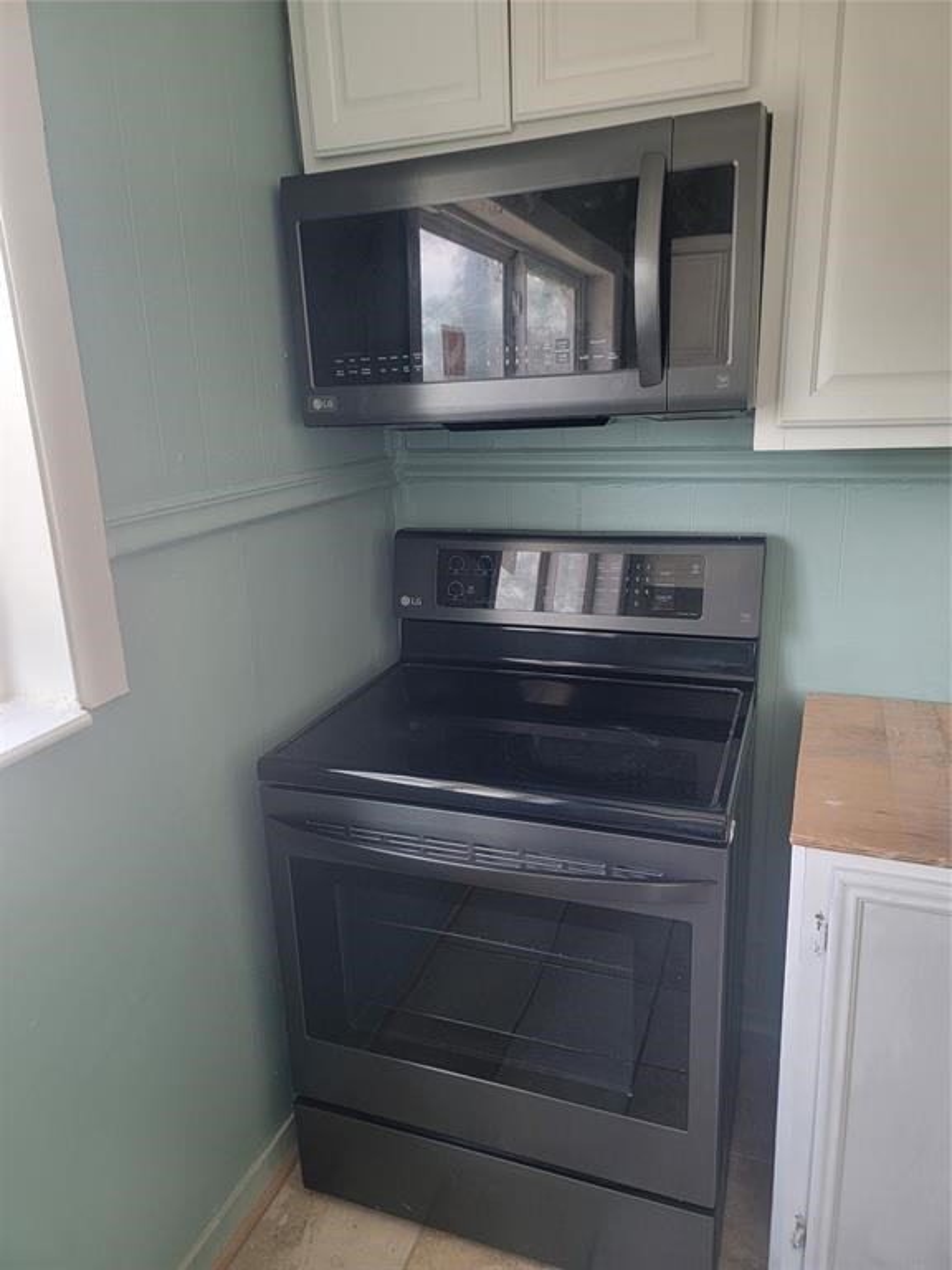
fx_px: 880
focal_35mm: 24
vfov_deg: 71.6
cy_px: 635
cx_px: 476
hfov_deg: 56.8
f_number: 1.8
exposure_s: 1/120
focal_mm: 6.7
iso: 200
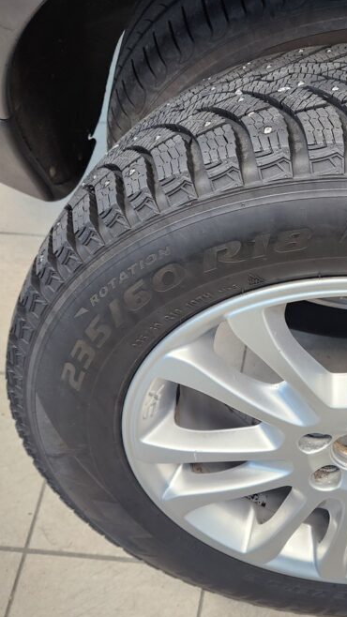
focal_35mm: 39
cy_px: 337
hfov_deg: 28.3
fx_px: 638
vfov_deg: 51.5
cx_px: 360
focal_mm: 5.4
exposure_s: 1/100
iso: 250
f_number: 1.8
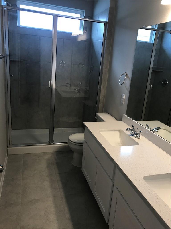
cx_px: 86
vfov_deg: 63.4
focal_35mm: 28
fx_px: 184
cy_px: 114
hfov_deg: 49.7
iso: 32
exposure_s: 1/60
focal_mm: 3.99
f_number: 1.8
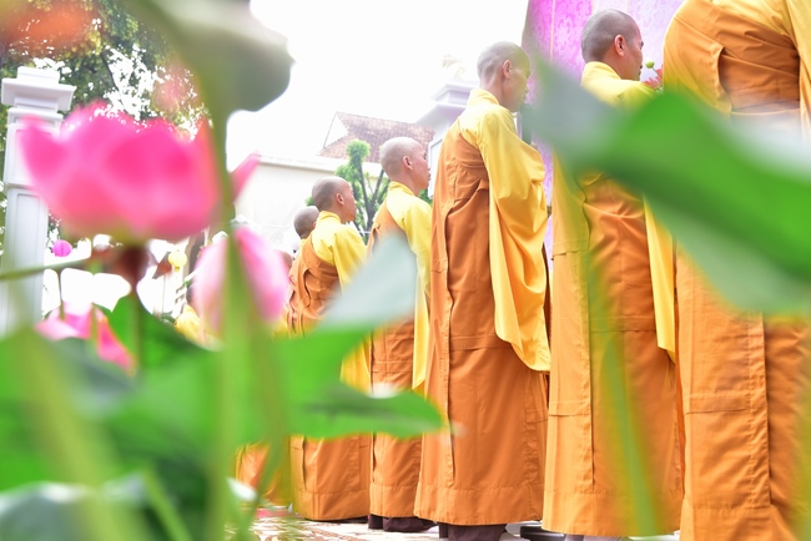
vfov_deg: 28.1
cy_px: 270
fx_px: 1082
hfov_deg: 41.1
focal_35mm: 48
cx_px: 406
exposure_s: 1/50
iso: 125
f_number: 5.6
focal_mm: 48
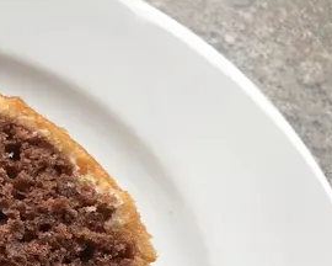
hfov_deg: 23.2
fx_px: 717
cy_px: 270
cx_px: -98
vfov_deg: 20.3
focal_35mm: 73
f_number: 1.8
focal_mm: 3.99
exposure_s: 1/112
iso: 20
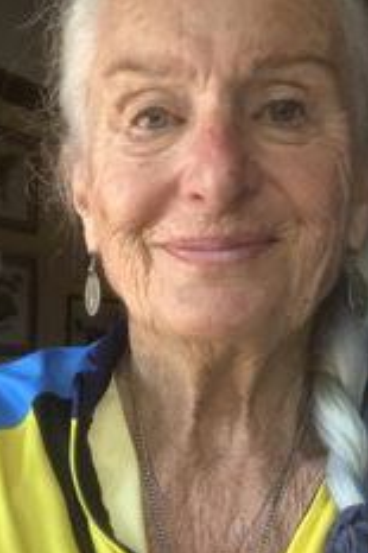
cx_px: 186
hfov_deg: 21.5
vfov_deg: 31.8
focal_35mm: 63
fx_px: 967
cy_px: 325
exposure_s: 1/60
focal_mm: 2.87
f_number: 2.2
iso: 125
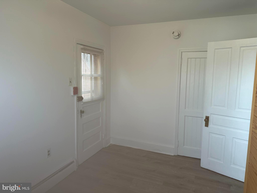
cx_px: 128
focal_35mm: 24
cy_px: 96
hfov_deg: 71.6
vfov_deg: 56.8
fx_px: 178
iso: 100
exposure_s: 1/120
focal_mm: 6.86
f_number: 1.78
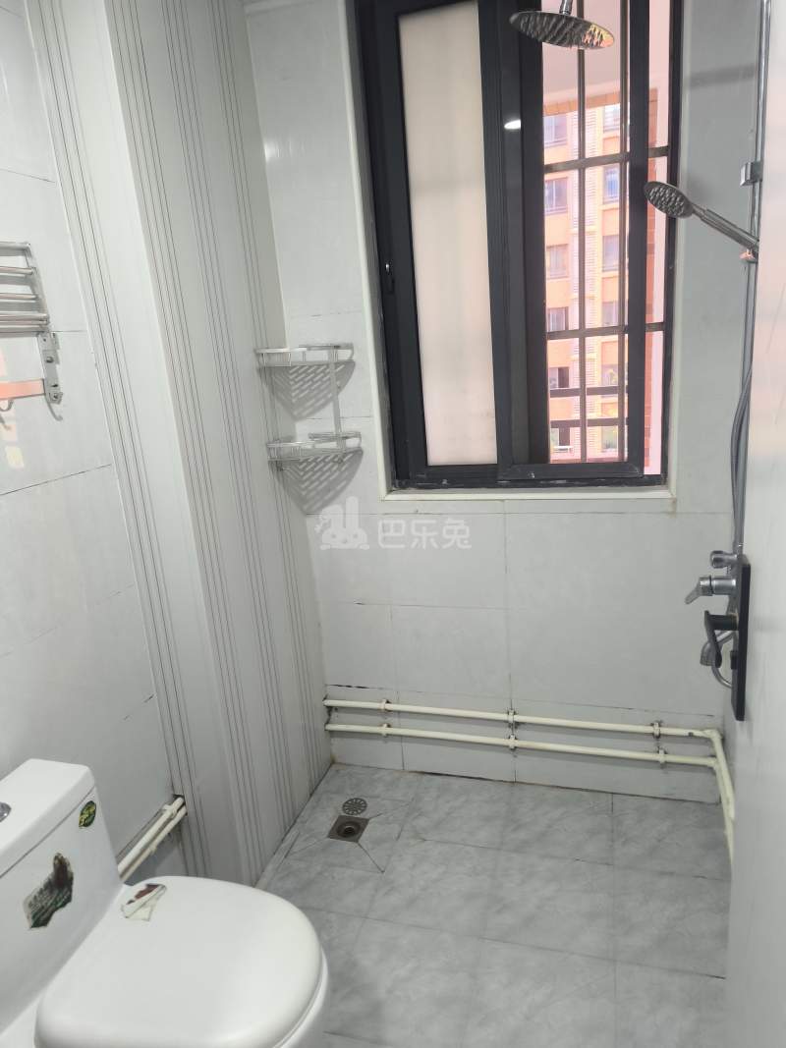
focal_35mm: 23
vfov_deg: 73.9
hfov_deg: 58.9
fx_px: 696
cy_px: 524
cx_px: 393
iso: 250
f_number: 1.7
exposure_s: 1/100
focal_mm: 5.35
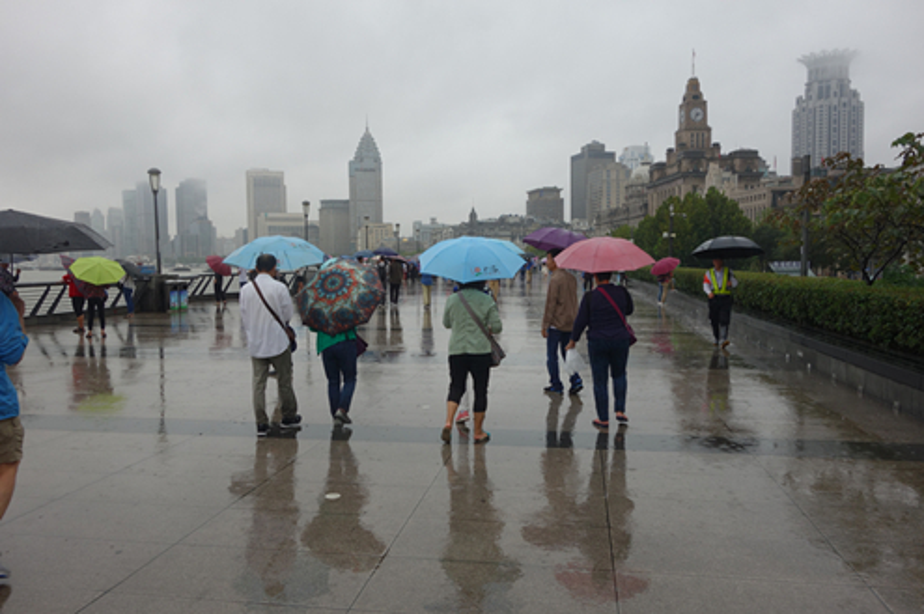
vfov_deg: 46.3
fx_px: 718
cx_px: 462
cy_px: 307
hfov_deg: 65.5
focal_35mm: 28
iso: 125
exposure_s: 1/100
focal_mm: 10.4
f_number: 5.6
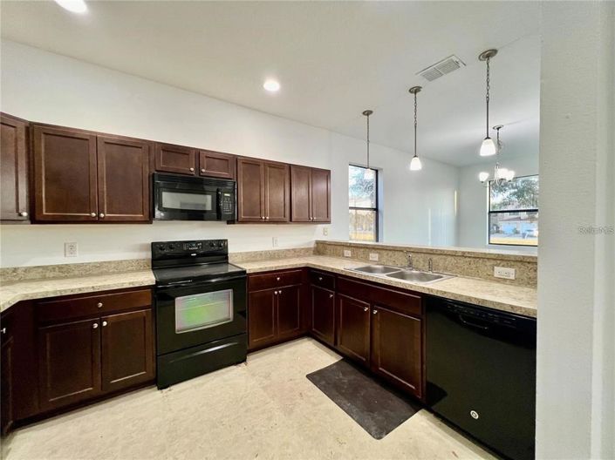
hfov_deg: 106.2
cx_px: 308
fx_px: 231
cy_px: 230
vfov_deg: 89.9
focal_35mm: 13
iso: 160
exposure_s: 1/120
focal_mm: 1.57
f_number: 1.8
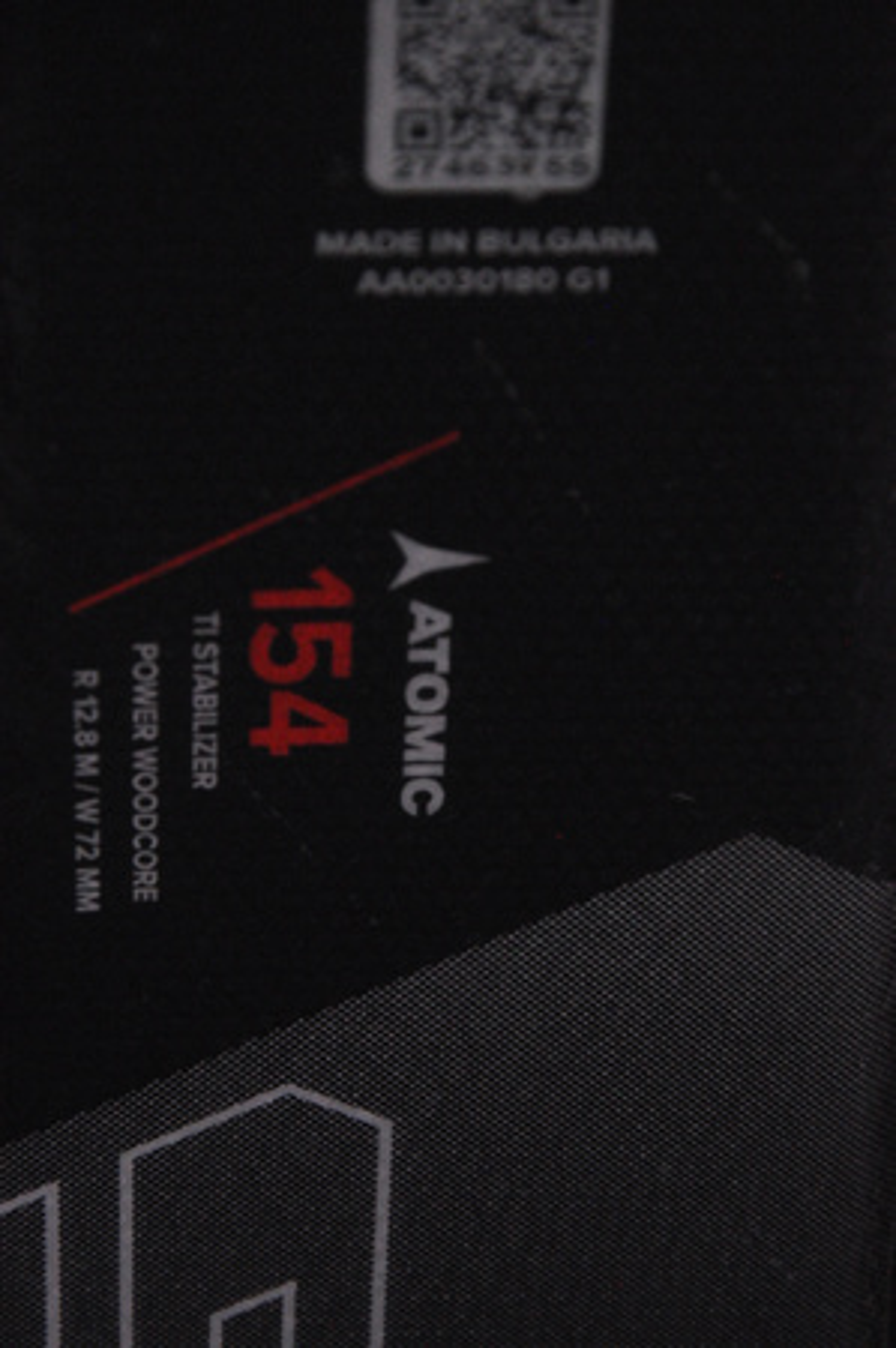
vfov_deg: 13.1
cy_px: 674
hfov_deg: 8.7
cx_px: 448
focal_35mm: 158
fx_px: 5893
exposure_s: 1/125
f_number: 9.5
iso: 3200
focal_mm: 105
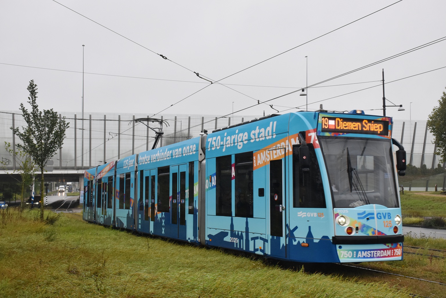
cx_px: 223
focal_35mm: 48
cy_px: 149
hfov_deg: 41.1
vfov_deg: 28.1
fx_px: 595
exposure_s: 1/400
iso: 1000
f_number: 9
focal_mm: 32
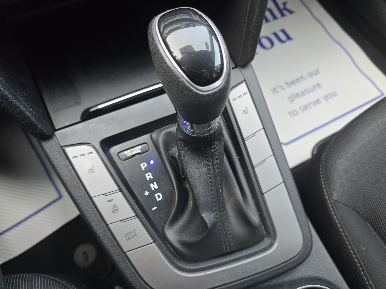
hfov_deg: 73.9
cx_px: 193
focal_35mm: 23
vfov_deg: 58.9
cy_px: 144
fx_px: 256
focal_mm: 6.3
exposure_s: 1/120
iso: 320
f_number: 1.7
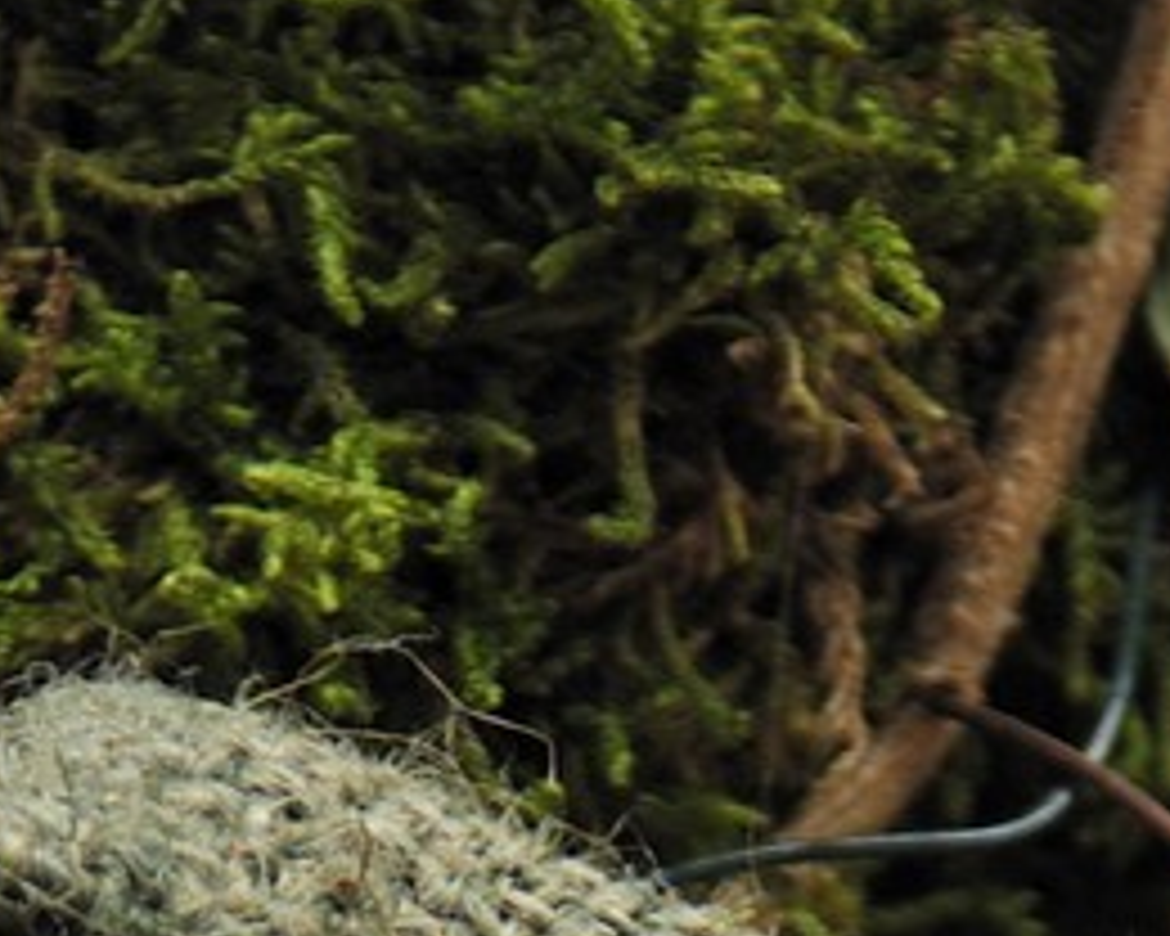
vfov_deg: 2.5
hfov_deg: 3.2
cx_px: 963
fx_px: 20984
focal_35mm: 606
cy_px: 3398
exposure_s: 1/2.5
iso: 100
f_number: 6.3
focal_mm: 70
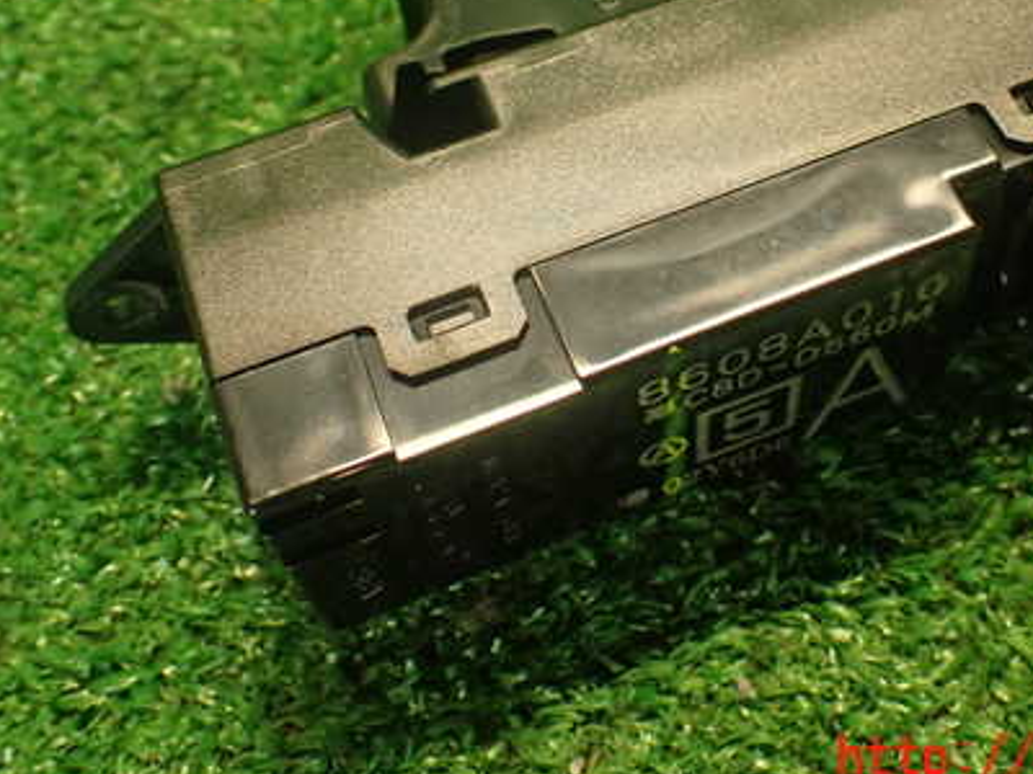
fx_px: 1432
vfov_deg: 29.9
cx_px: 646
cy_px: 212
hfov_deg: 39.4
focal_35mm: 48
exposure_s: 1/30
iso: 400
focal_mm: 5.79
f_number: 2.4
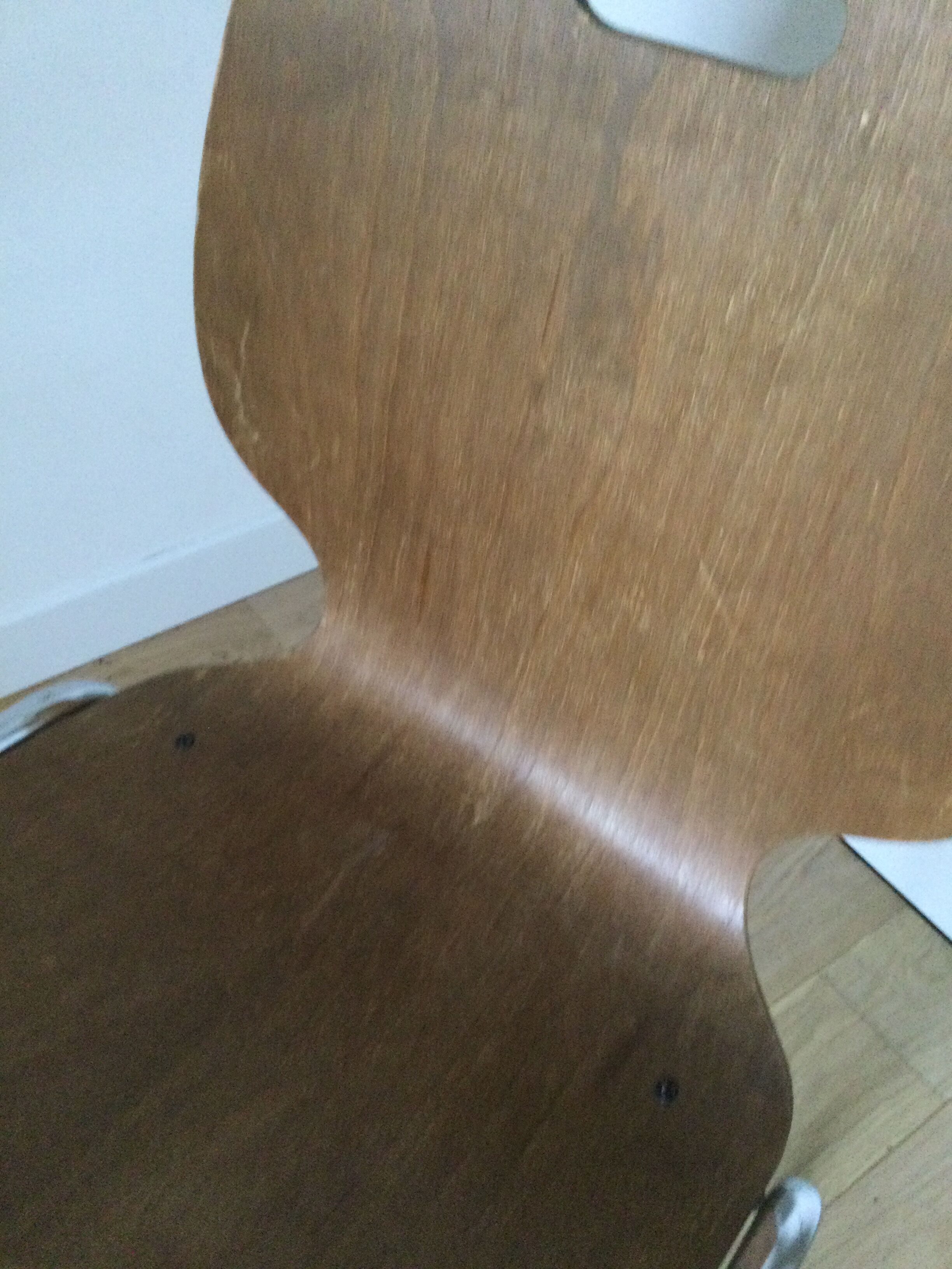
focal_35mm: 31
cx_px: 476
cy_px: 634
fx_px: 1137
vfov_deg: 58.4
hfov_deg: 45.4
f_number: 2.4
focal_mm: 3.3
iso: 200
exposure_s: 1/17
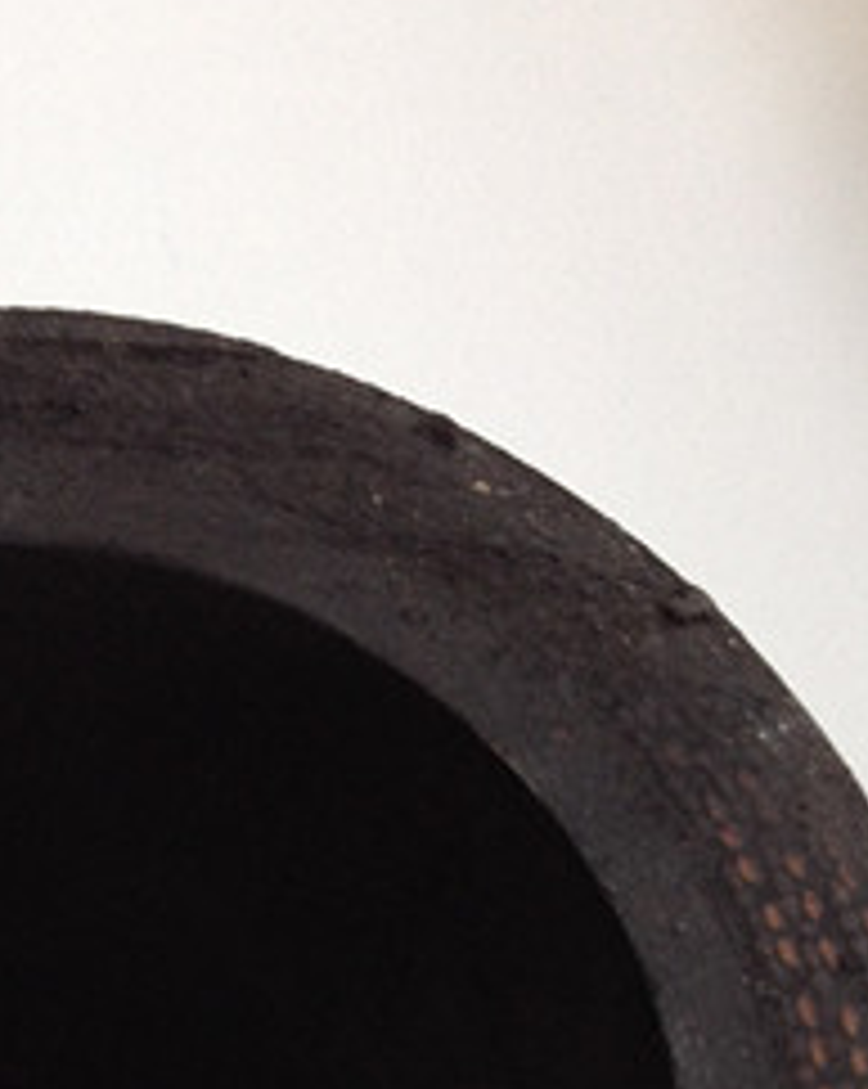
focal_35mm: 113
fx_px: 3636
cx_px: -31
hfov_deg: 13.4
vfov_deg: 16.0
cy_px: 1458
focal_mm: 4.28
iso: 64
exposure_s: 1/20
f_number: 2.4
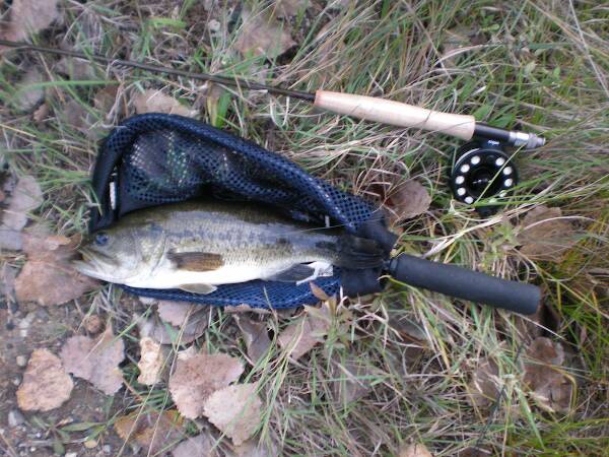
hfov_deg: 49.0
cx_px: 304
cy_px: 228
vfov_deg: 37.7
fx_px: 669
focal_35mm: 38
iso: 200
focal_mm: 6.3
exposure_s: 1/30
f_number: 3.1
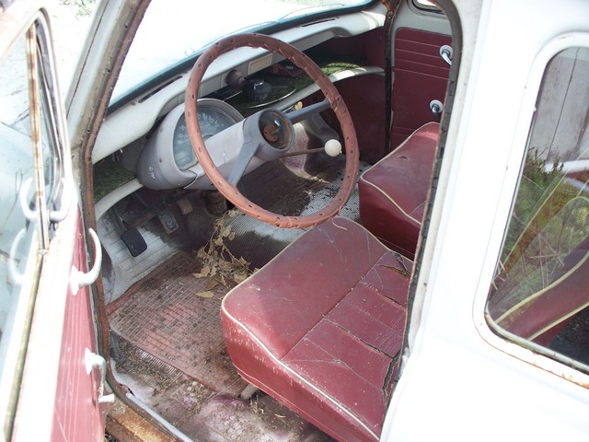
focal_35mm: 36
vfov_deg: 39.7
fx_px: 613
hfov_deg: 51.4
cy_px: 221
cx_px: 294
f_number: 2.8
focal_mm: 7.54
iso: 80
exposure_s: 1/125
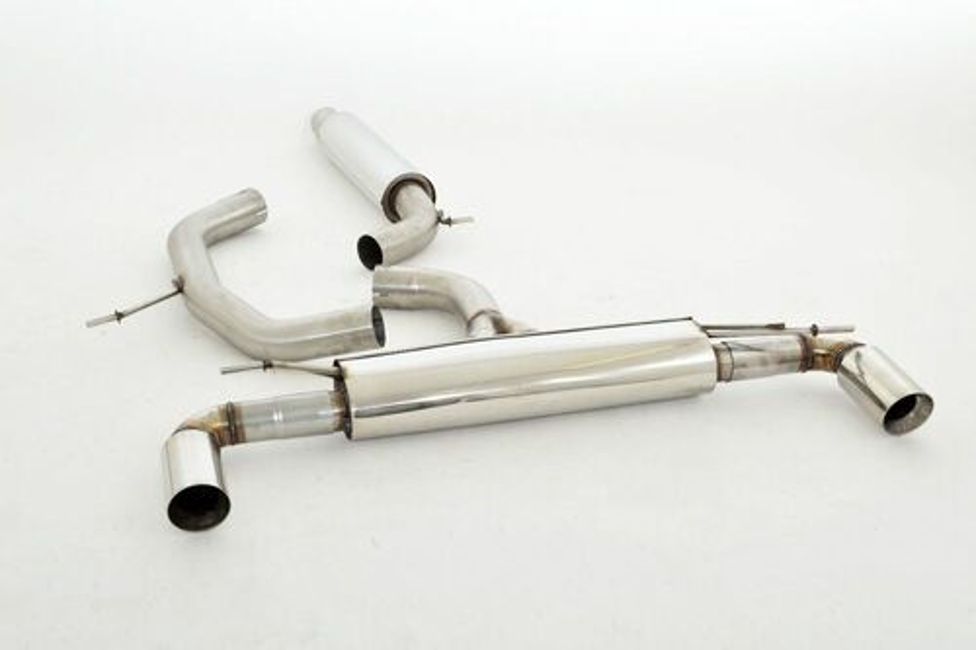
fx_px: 1382
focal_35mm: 51
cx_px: 488
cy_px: 325
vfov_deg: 26.5
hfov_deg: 38.9
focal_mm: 34
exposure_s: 1/200
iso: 200
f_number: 10
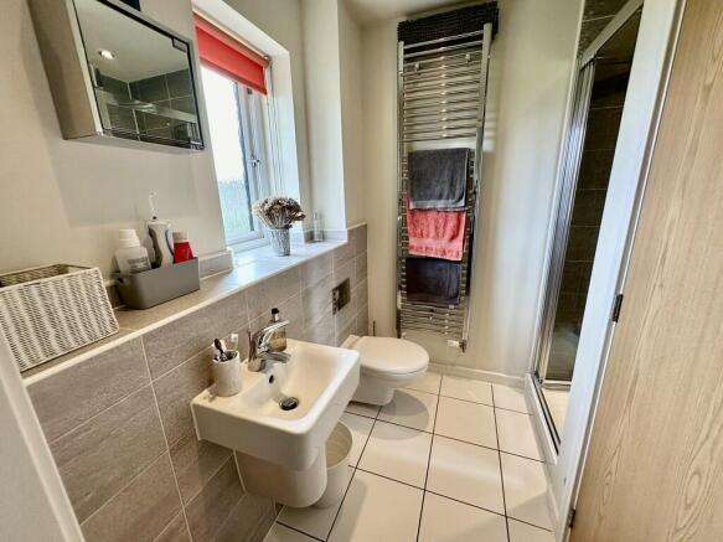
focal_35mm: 14
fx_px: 292
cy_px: 271
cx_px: 362
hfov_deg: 102.1
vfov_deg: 85.7
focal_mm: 2.22
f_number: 2.2
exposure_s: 1/100
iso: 125
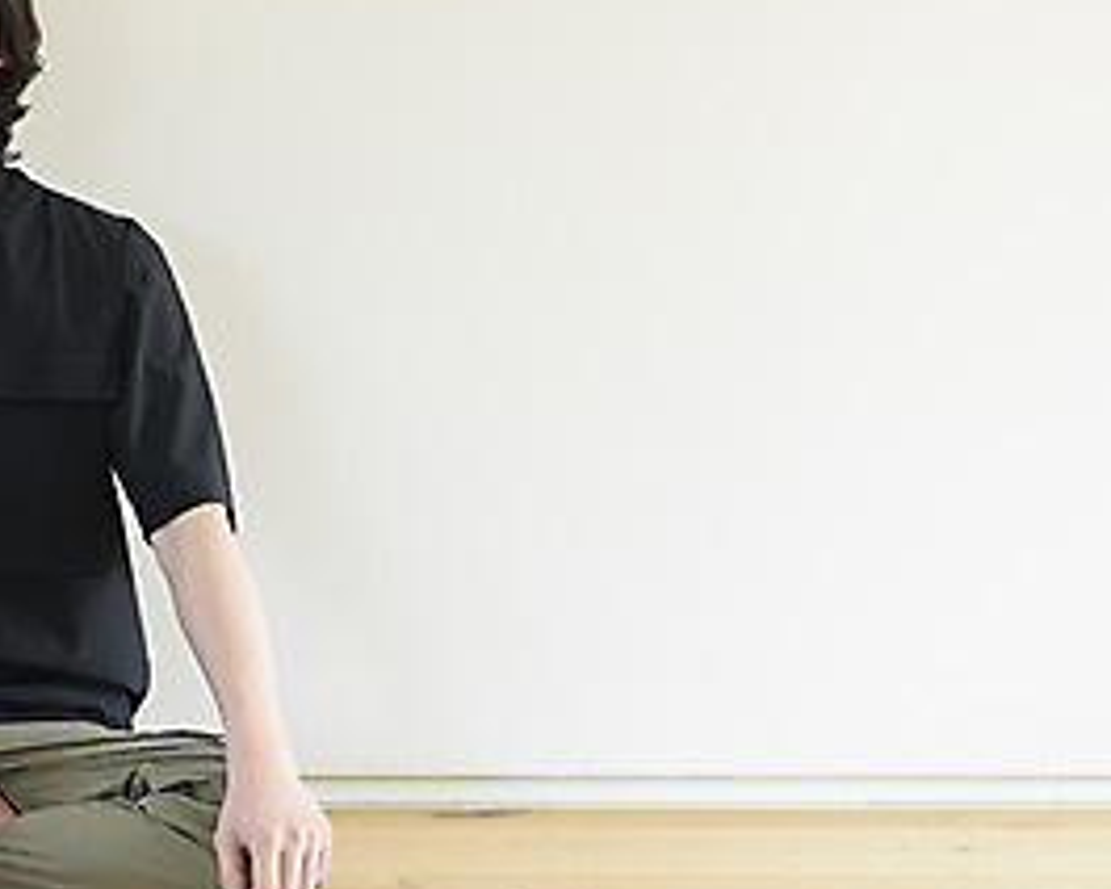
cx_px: -90
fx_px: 2926
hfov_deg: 20.6
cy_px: 315
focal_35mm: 89
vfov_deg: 17.2
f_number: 4
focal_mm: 42
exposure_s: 1/100
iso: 800
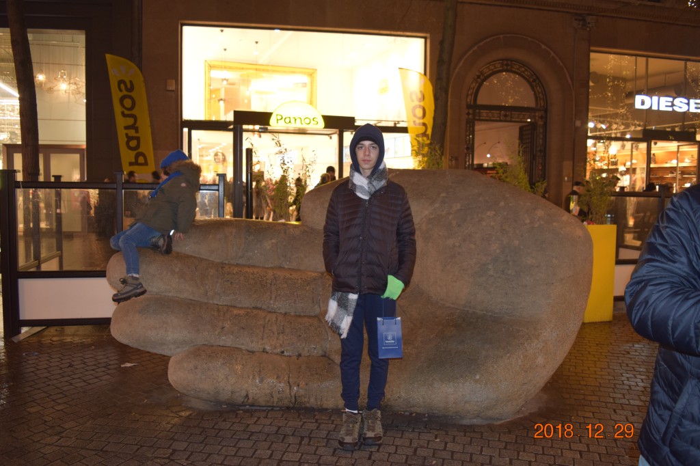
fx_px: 525
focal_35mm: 27
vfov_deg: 47.9
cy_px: 233
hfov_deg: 67.4
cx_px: 350
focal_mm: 18
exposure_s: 1/30
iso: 800
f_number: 3.5
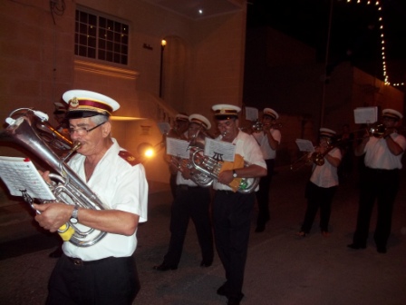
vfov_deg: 44.2
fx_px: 375
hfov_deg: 56.8
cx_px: 203
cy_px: 152
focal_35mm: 32
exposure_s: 1/30
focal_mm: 5.7
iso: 160
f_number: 2.9
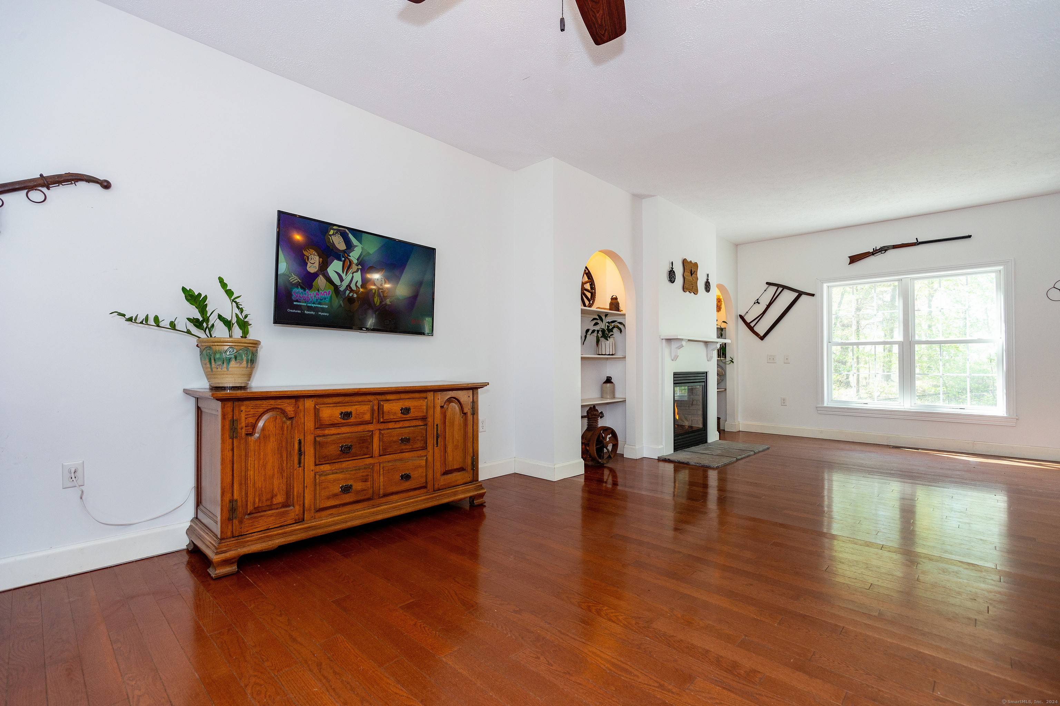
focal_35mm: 16
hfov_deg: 96.7
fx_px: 471
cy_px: 353
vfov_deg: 73.7
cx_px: 530
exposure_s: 1/25
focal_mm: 16
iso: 320
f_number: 6.3
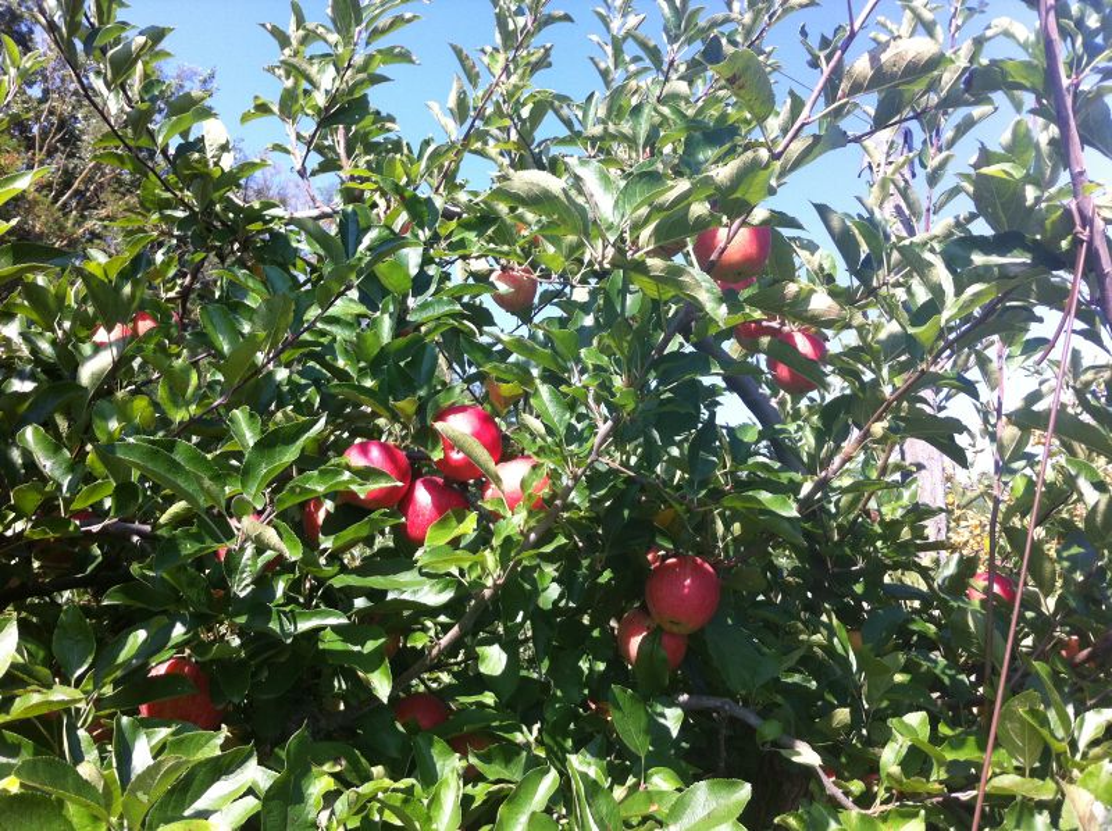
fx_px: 1123
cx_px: 556
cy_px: 416
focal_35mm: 35
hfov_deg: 52.7
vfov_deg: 40.6
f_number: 2.8
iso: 80
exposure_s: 1/372
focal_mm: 3.85
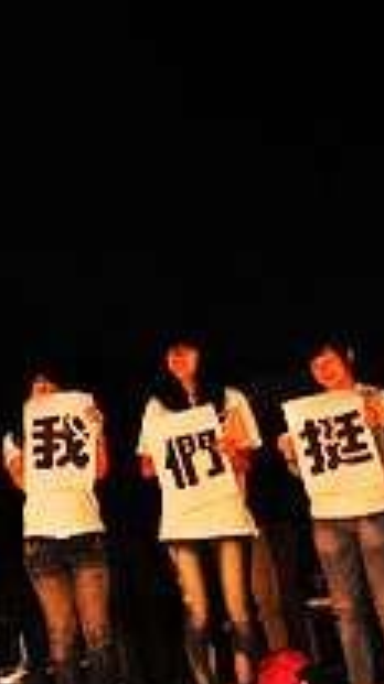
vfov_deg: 25.8
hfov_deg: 13.0
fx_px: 1489
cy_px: 249
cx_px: -361
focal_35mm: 82
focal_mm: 18
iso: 640
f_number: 4.5
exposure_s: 1/4
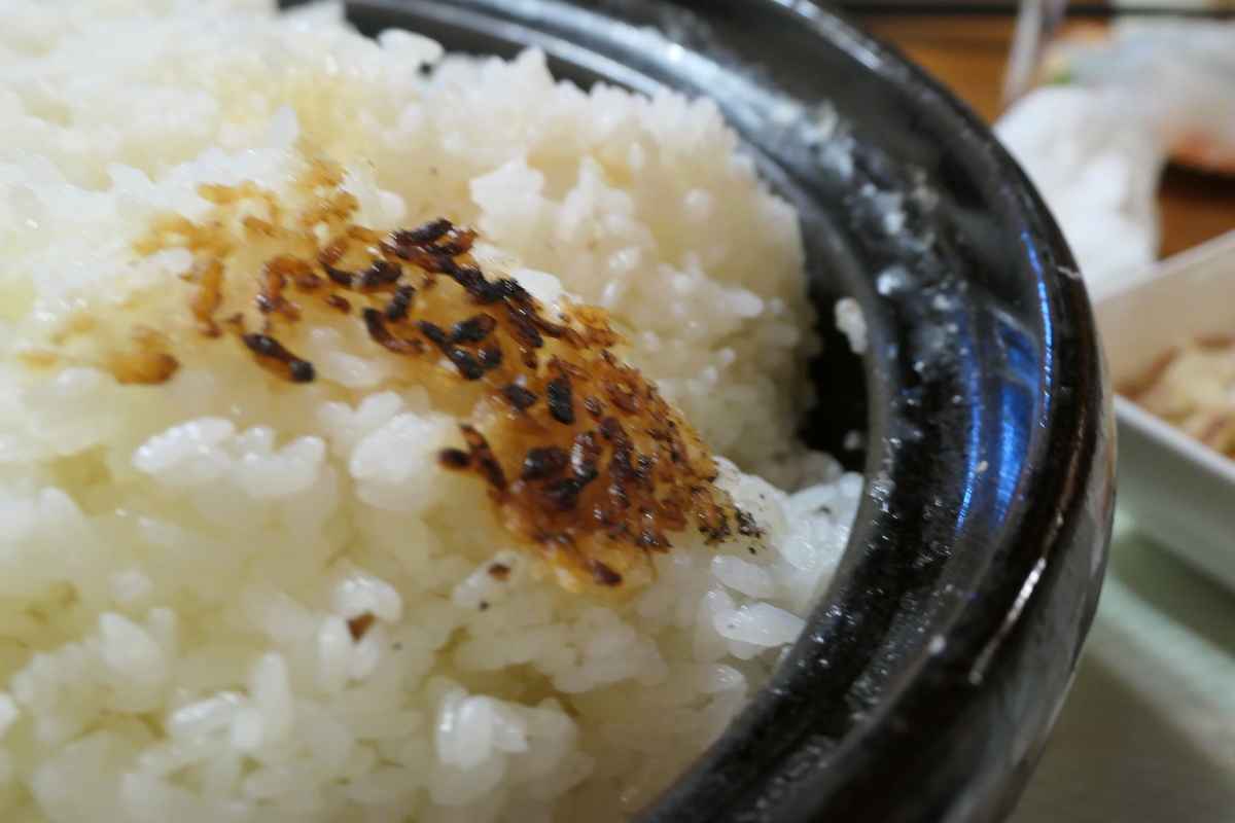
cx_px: 618
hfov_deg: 48.5
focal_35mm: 40
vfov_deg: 33.4
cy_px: 412
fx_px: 1372
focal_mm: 14.7
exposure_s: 1/30
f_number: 3.9
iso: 1600
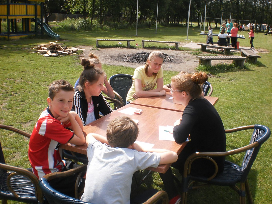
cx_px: 136
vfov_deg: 39.7
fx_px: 283
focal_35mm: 36
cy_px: 102
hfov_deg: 51.4
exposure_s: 1/1000
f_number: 4.6
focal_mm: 6.3
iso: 200
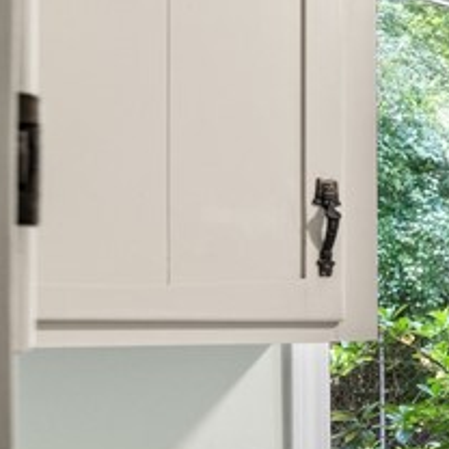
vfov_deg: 24.1
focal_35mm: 71
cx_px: 993
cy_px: 329
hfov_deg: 16.1
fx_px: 1042
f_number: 8
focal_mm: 16
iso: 250
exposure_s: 1/30
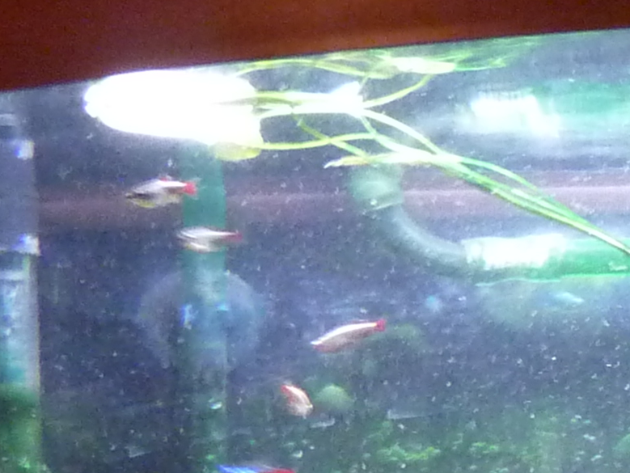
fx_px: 2130
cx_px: 1076
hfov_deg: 15.0
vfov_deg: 12.0
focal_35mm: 117
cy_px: 759
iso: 400
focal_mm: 4.1
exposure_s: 1/15
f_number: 3.3
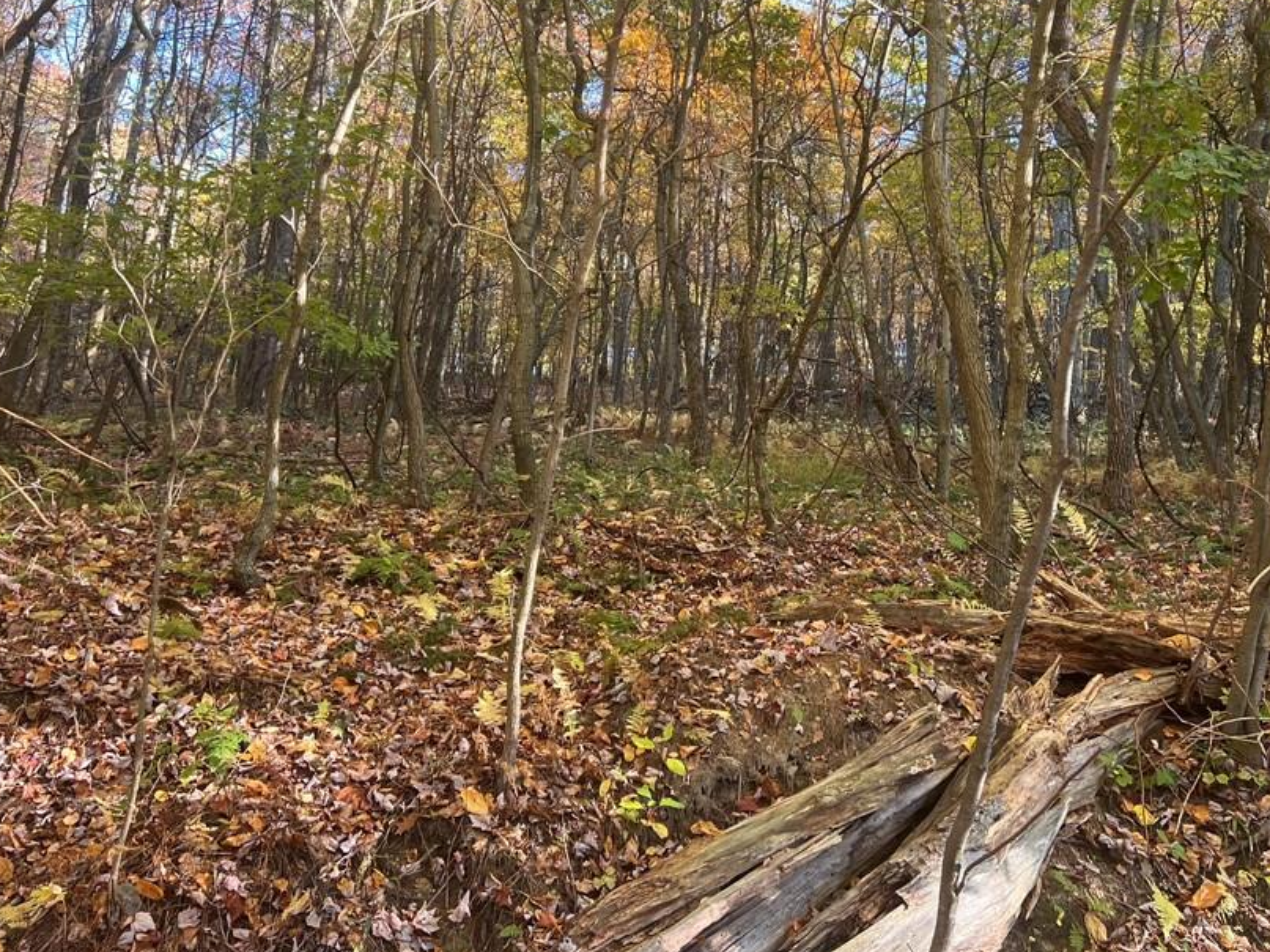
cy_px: 357
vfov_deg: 42.6
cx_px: 705
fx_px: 1211
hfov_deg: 55.2
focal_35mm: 33
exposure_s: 1/121
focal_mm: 5.7
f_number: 1.5
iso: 50
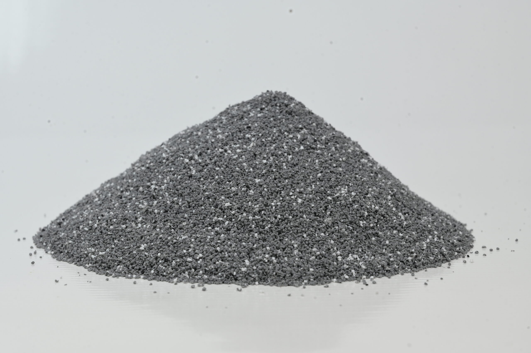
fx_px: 1032
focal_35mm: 70
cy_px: 176
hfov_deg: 28.9
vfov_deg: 19.4
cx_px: 266
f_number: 13
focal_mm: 70
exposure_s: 1/100
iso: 320
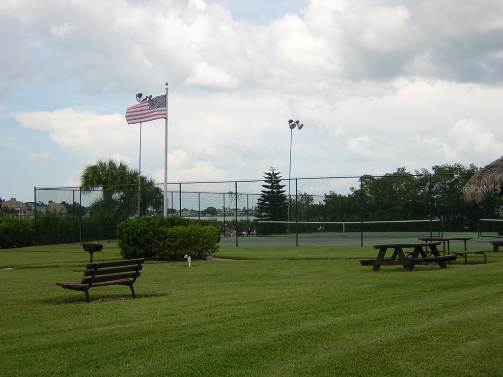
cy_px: 188
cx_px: 252
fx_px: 959
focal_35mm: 66
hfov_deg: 29.4
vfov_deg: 22.3
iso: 100
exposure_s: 1/750
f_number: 3.5
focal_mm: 8.6
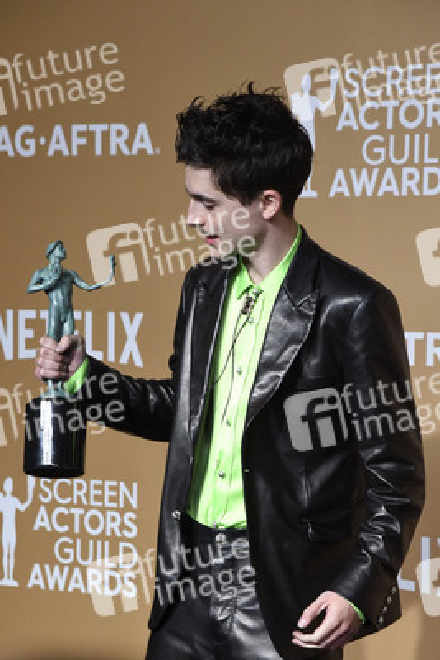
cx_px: 220
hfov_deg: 12.5
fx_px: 2015
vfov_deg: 18.6
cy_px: 330
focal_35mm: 110
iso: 2500
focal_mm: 110
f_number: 7.1
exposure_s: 1/250
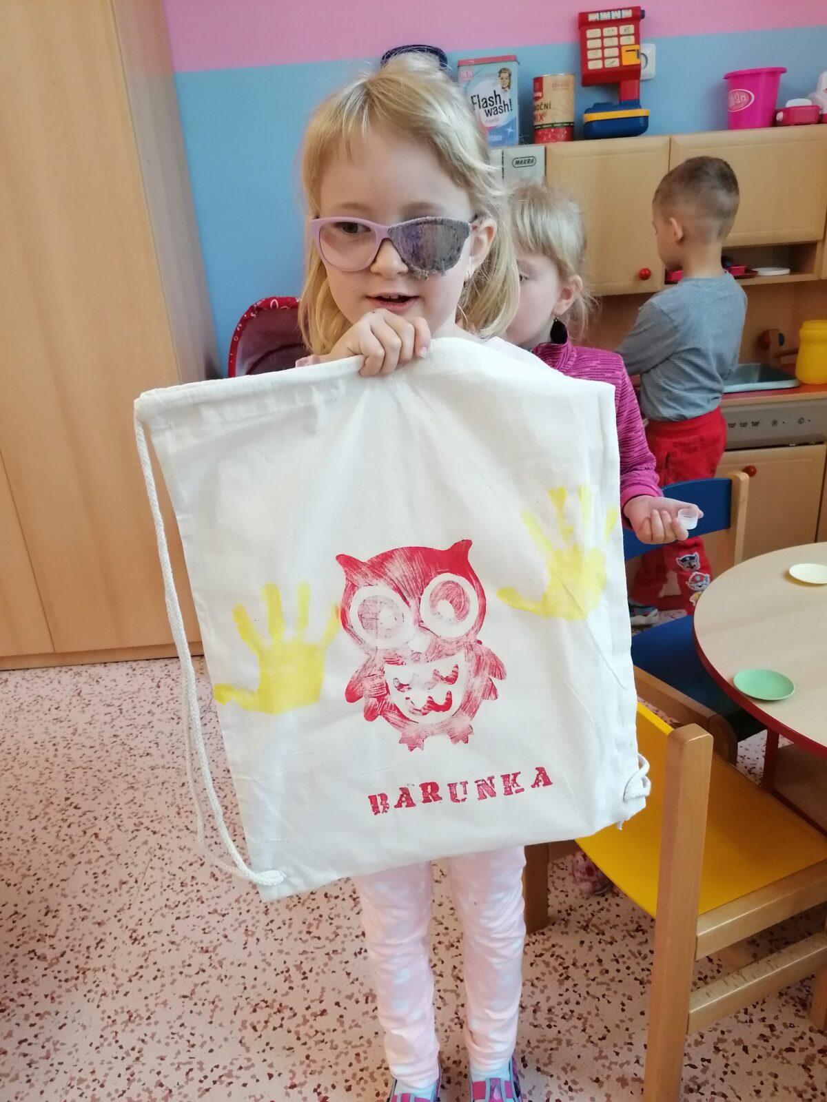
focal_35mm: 27
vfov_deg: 65.3
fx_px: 860
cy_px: 551
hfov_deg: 51.4
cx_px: 414
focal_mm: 4.75
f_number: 1.8
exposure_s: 1/100
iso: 400
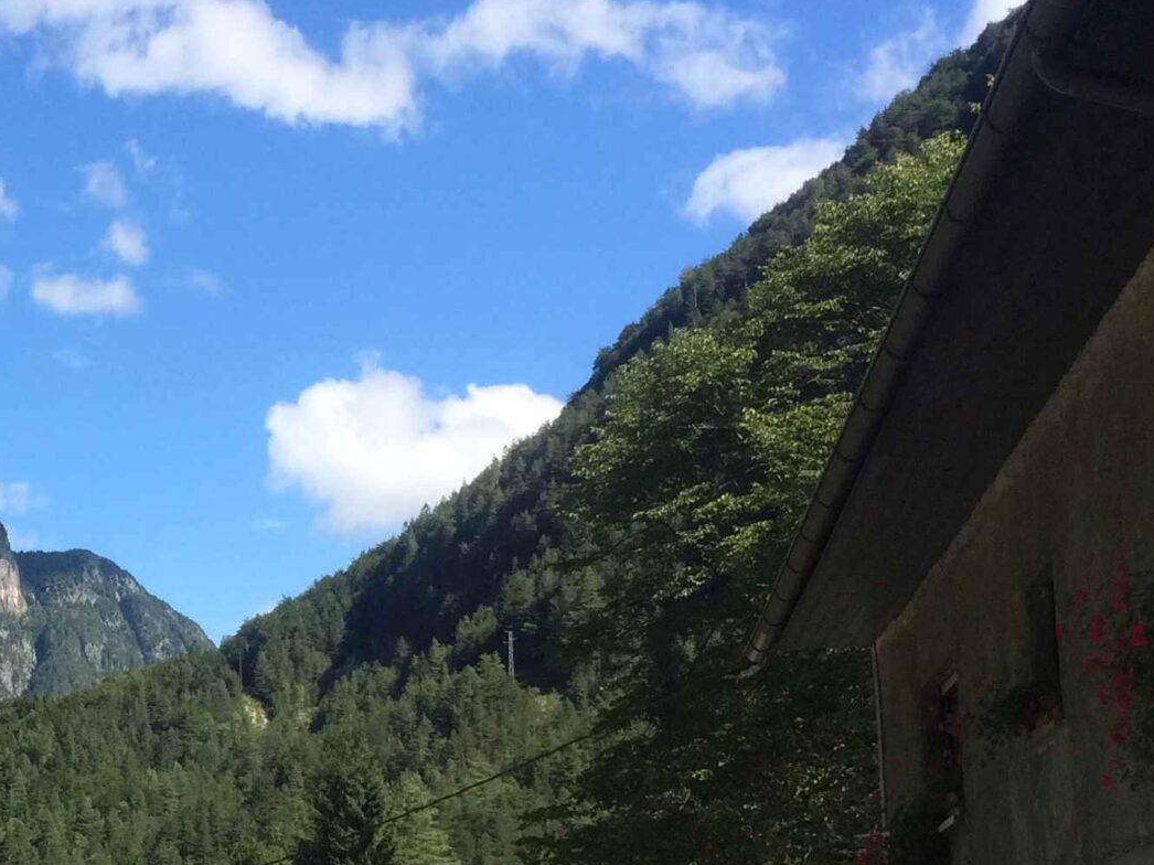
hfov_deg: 25.9
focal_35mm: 71
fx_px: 2366
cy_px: 611
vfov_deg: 20.6
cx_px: -13
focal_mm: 4.15
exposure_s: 1/1244
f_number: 2.2
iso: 32
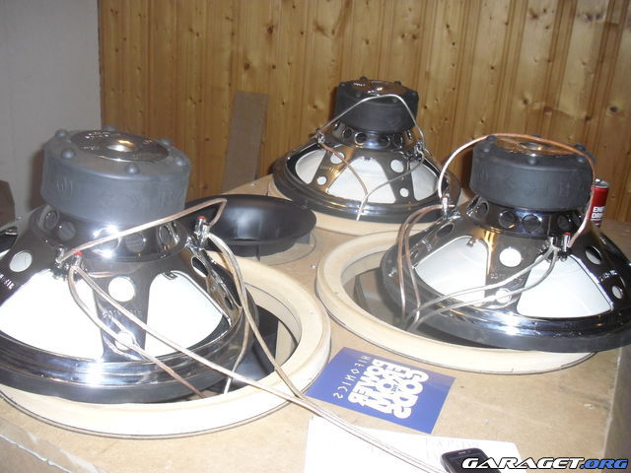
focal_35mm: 38
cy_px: 236
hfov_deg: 49.0
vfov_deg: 37.7
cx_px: 316
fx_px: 693
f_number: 2.8
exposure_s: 1/60
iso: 200
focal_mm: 6.2
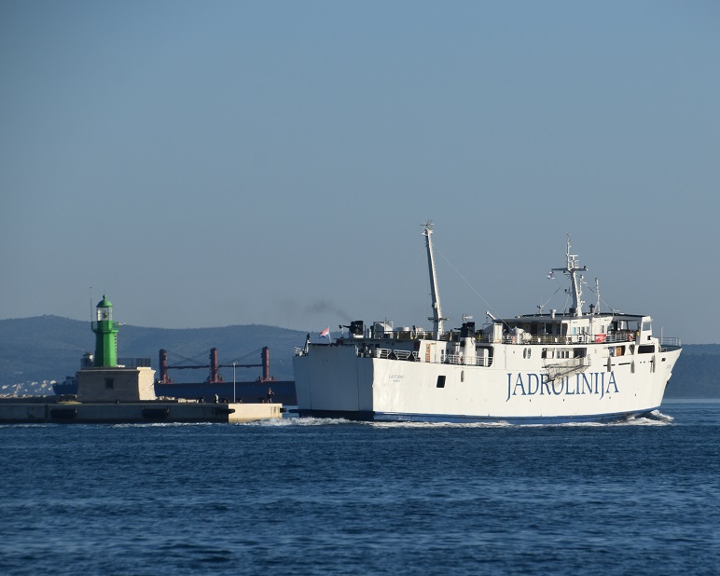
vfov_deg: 9.7
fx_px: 3381
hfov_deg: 12.2
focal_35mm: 159
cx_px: 422
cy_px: 316
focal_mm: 85
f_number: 7.1
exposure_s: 1/800
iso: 200
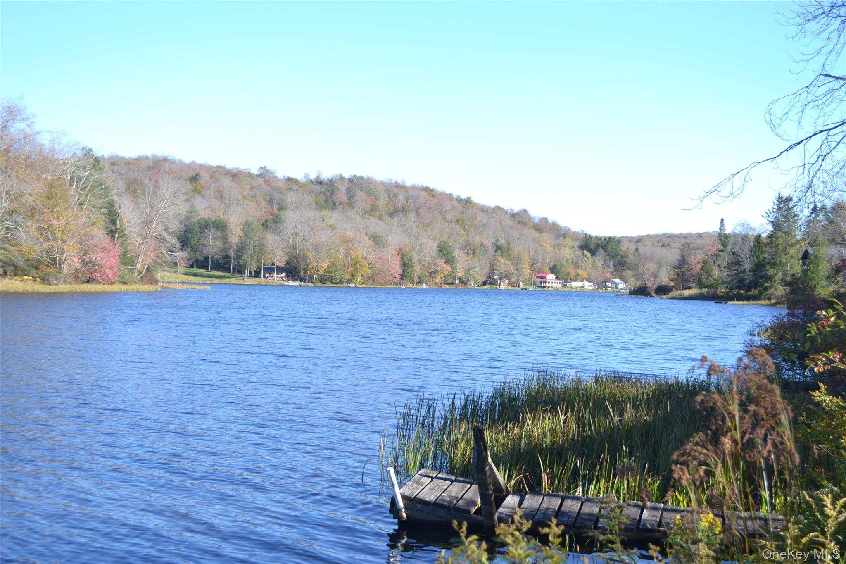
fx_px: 1128
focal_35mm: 48
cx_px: 423
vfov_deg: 28.1
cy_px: 282
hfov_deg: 41.1
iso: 100
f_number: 4.8
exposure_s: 1/160
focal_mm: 32
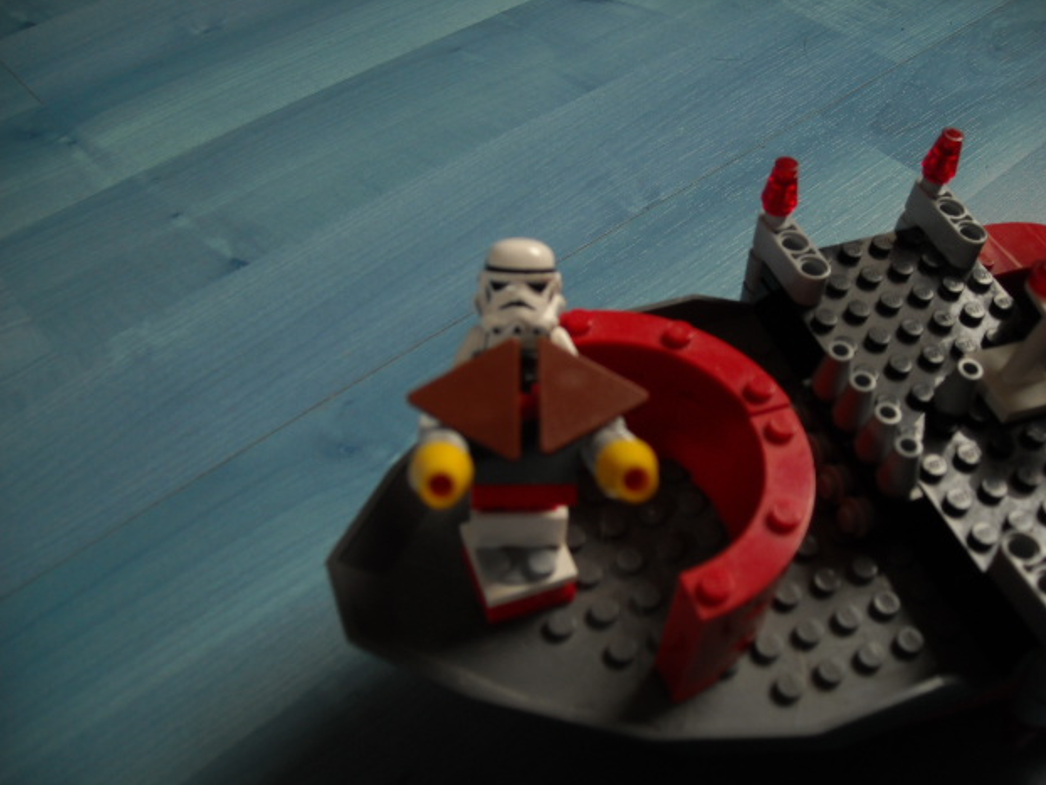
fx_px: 1088
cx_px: 525
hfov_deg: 51.3
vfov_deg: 39.7
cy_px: 395
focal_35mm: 36
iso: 87
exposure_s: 1/60
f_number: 2.8
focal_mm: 5.7
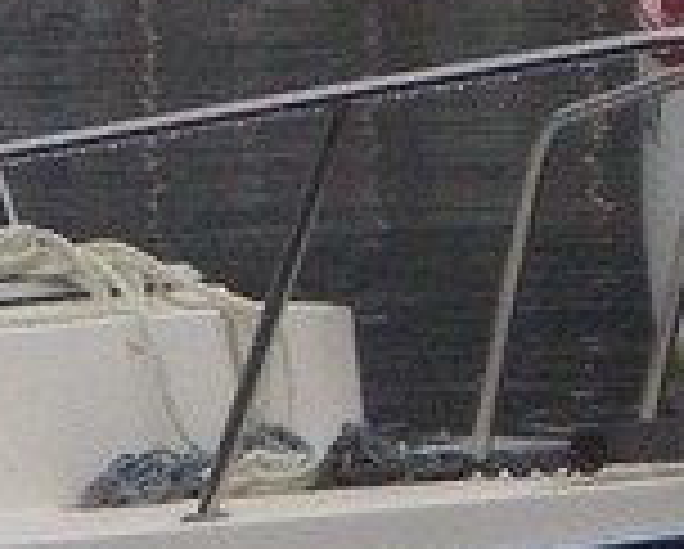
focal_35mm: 425
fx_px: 8615
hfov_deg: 4.5
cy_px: 274
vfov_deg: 3.7
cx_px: -770
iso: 200
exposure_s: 1/50
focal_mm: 13.8
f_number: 3.9
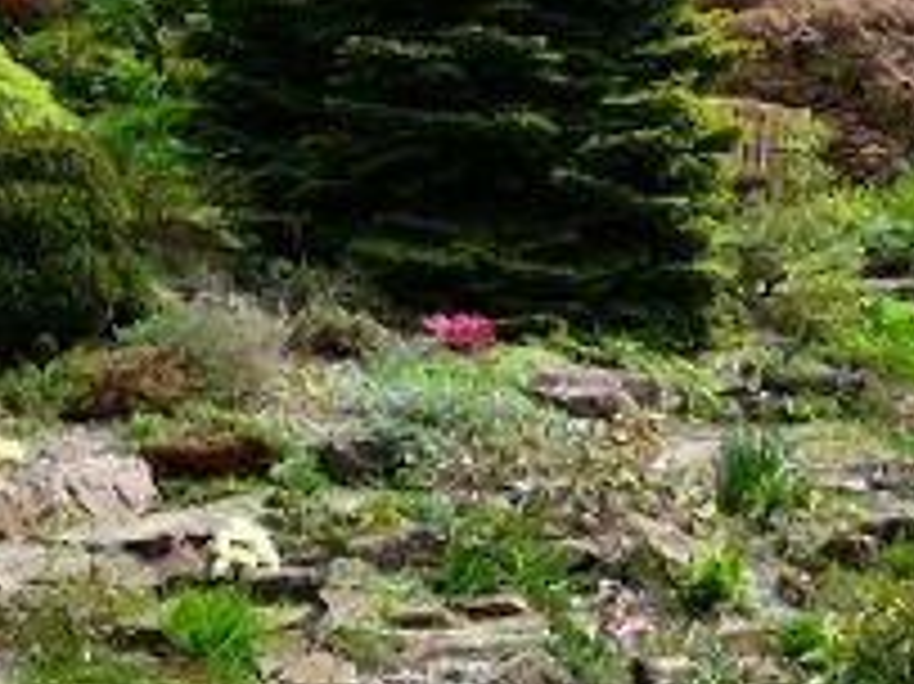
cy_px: 225
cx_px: 932
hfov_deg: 18.7
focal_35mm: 102
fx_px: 2692
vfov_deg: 14.5
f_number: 3.3
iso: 100
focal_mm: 4.7
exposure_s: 1/400
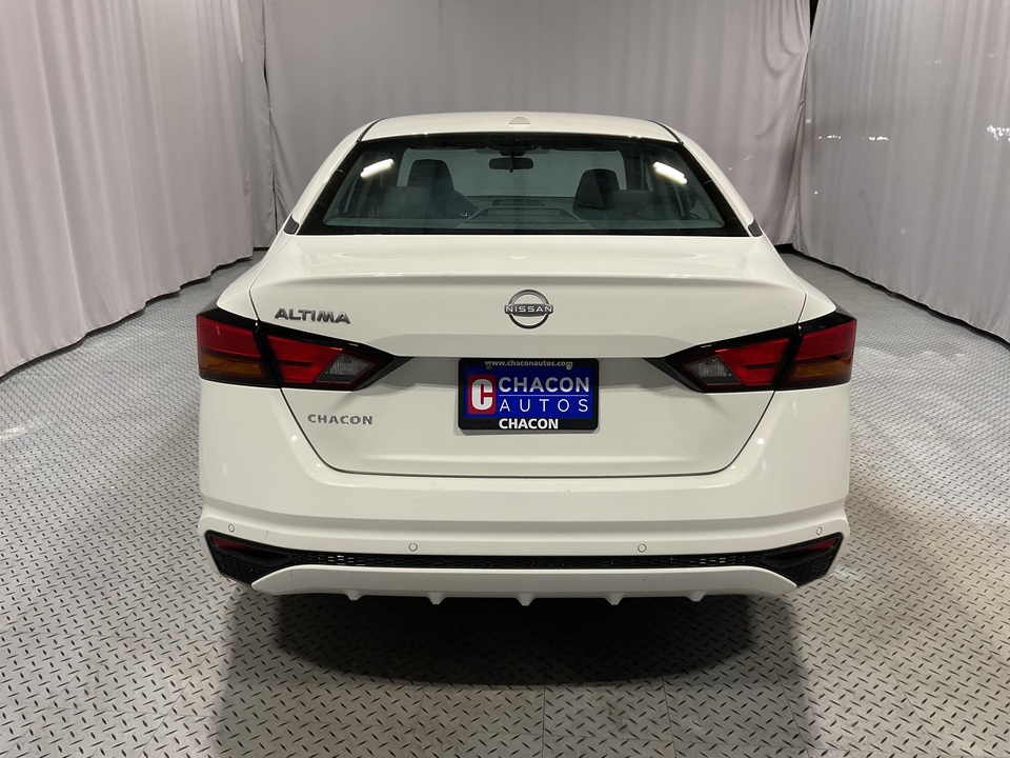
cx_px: 505
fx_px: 846
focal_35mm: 29
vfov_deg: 48.2
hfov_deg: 61.7
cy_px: 379
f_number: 1.8
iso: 64
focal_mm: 3
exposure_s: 1/120
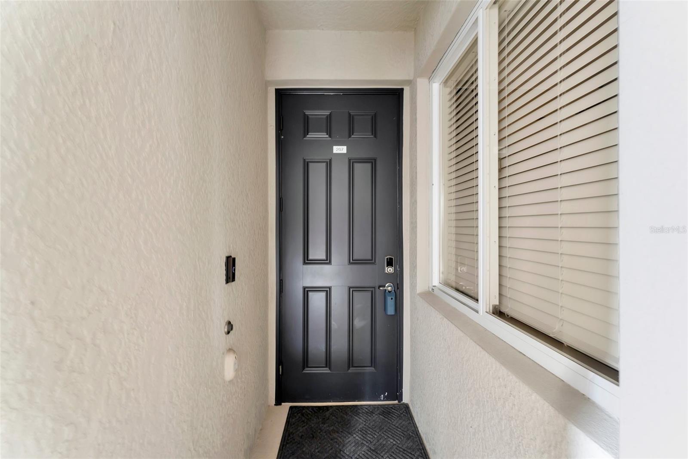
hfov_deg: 104.3
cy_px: 230
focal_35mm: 14
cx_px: 344
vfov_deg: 81.2
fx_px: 267
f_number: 9
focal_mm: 14
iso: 400
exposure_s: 1/1.25
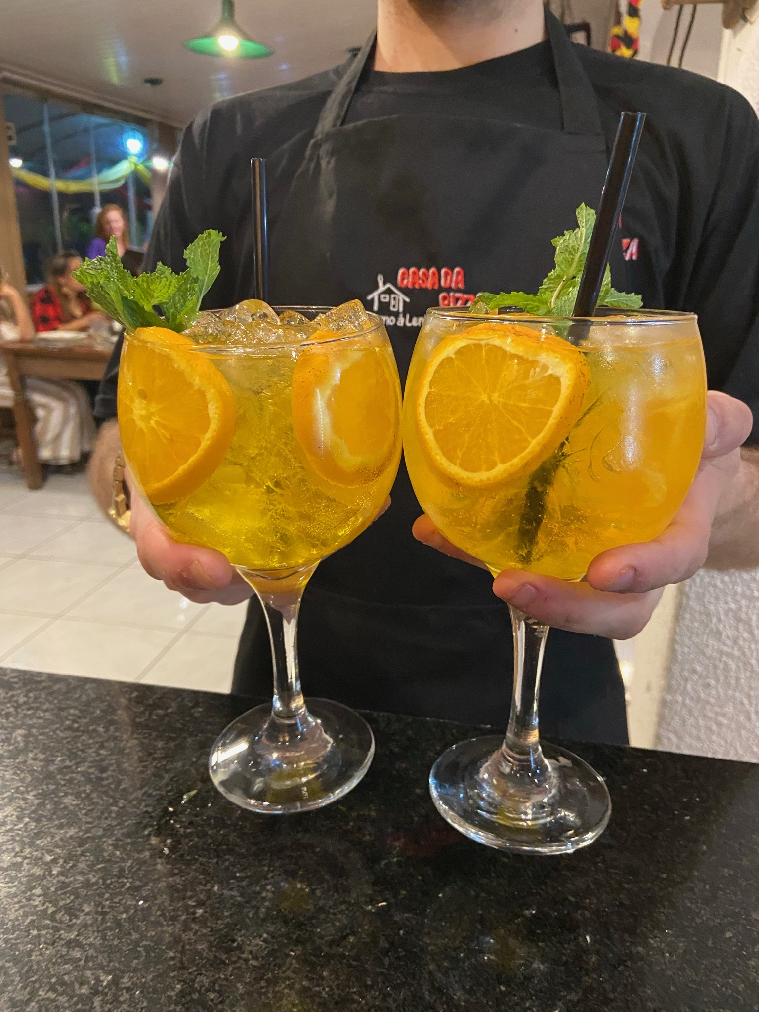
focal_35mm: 26
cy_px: 506
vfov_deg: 67.3
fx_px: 760
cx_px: 380
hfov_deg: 53.1
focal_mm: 4.25
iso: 500
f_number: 1.8
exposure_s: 1/30
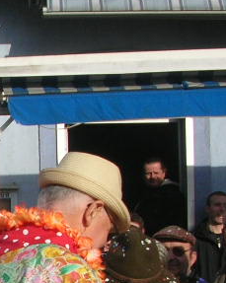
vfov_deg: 15.5
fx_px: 1022
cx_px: -183
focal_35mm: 122
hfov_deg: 11.7
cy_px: 270
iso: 50
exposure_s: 1/312
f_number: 5.6
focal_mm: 5.8
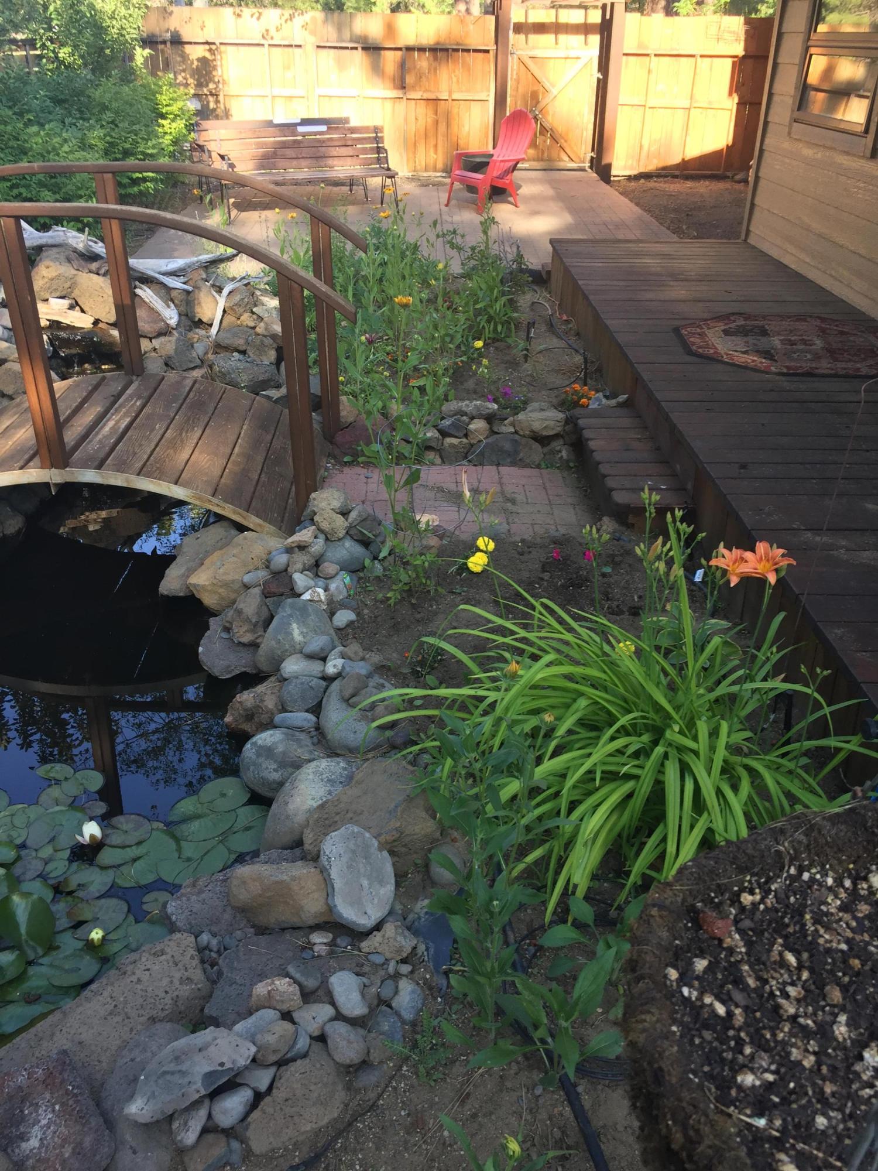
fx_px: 981
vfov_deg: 61.7
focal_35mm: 29
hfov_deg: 48.2
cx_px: 439
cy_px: 586
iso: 40
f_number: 2.2
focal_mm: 4.15
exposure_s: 1/120
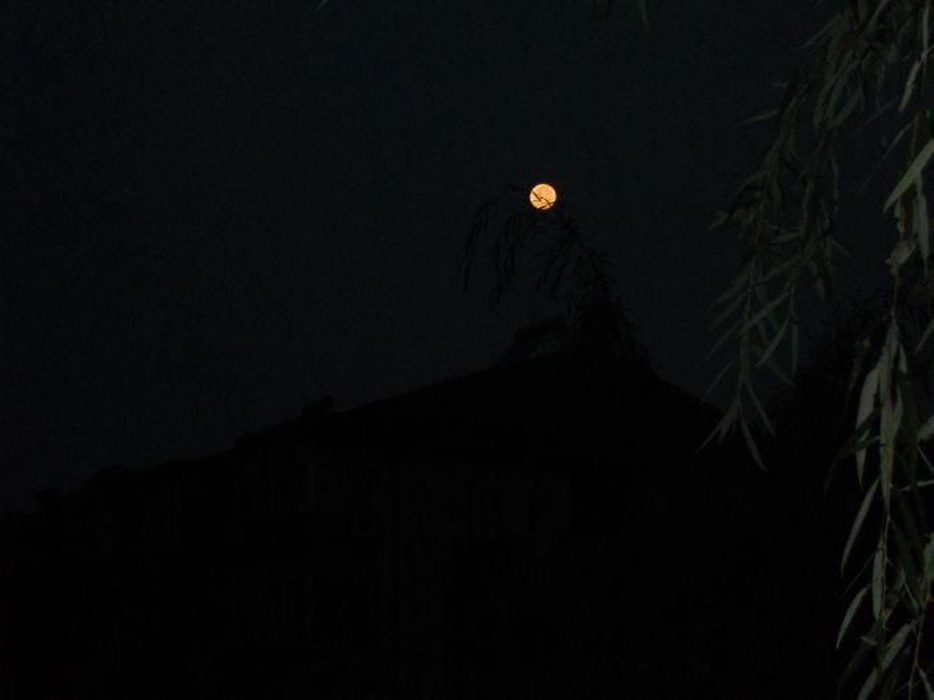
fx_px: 2914
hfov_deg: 18.2
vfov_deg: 13.7
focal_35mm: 108
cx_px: 467
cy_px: 350
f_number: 5.9
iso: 400
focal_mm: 19.6
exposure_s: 1/60
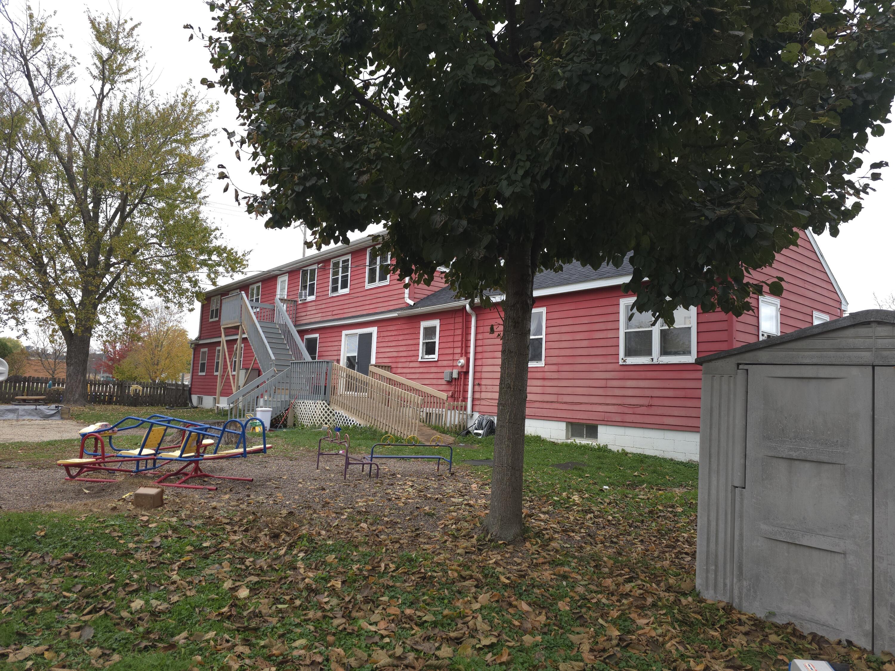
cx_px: 448
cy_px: 336
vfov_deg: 58.9
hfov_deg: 73.9
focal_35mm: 23
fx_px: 595
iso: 25
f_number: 1.7
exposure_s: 1/120
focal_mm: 6.3
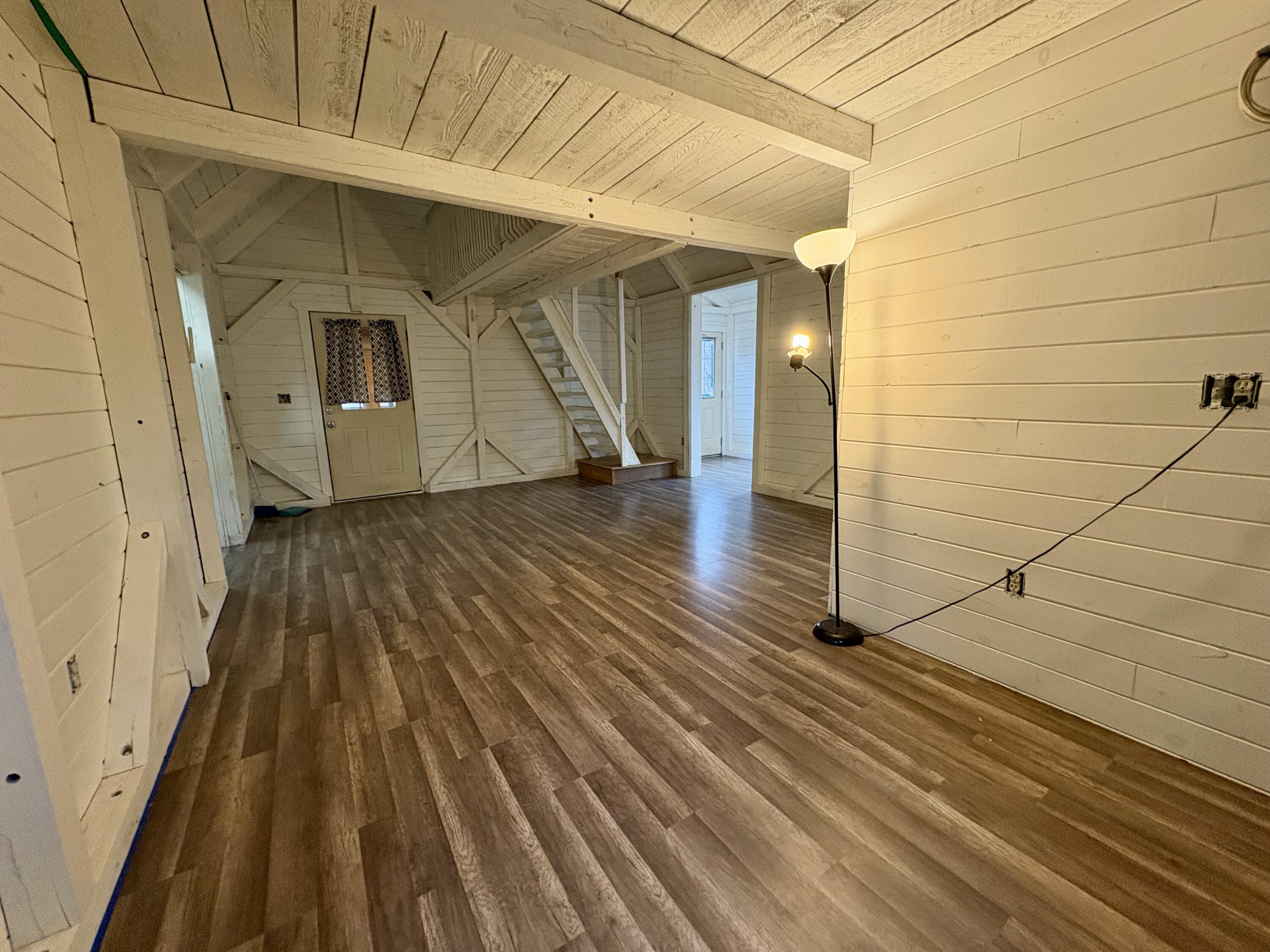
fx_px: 514
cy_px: 476
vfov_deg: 85.7
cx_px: 635
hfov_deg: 102.1
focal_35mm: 14
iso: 320
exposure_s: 1/60
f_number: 2.2
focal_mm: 2.22
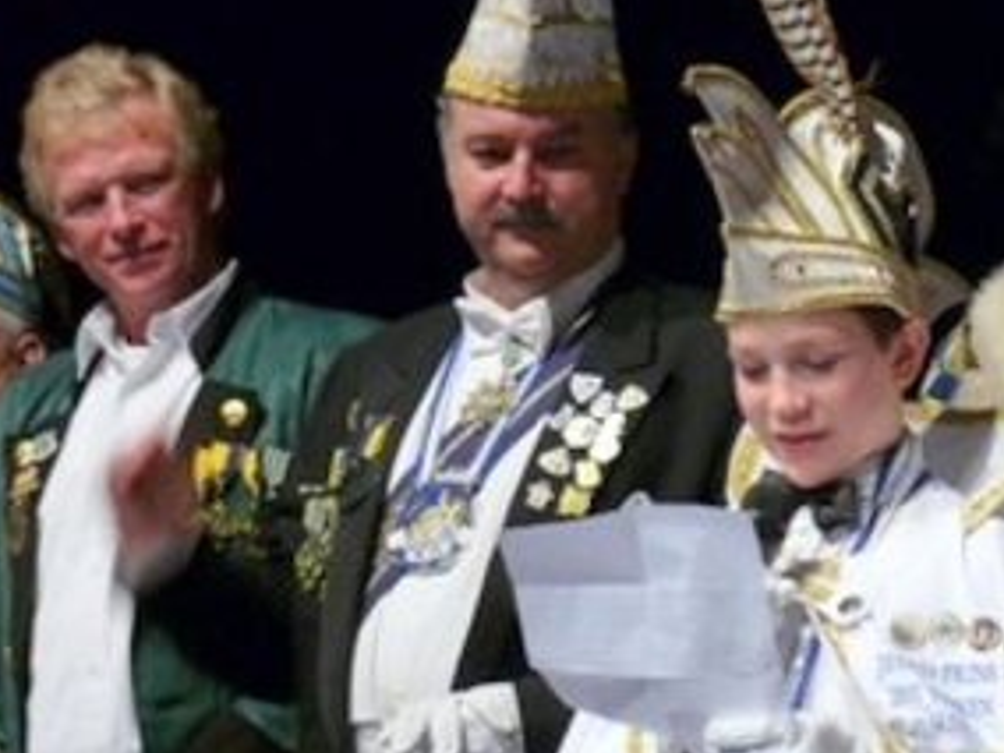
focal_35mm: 220
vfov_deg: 6.8
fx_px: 6381
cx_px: 1050
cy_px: 311
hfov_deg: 8.9
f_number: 3.2
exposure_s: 1/30
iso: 250
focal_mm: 21.9
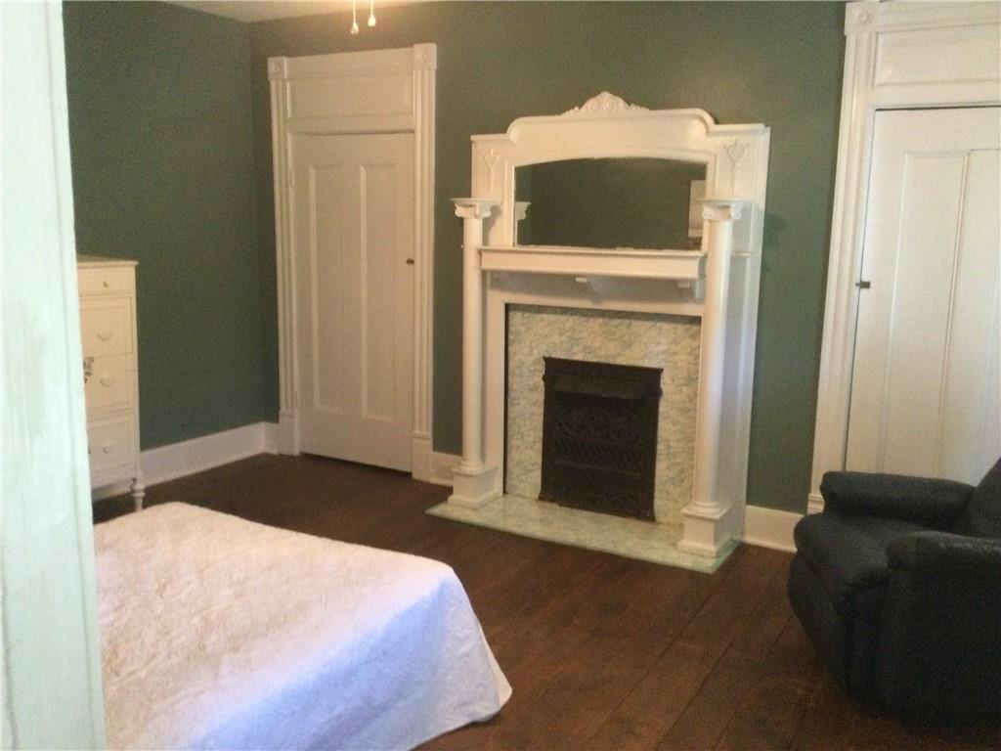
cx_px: 500
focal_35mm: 31
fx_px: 896
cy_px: 376
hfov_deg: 58.4
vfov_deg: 45.4
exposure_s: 1/20
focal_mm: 3.3
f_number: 2.4
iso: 200
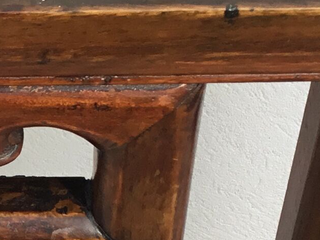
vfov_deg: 9.0
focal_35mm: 162
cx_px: -67
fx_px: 1497
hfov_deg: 11.9
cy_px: 336
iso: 25
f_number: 2.4
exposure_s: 1/452
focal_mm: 3.3
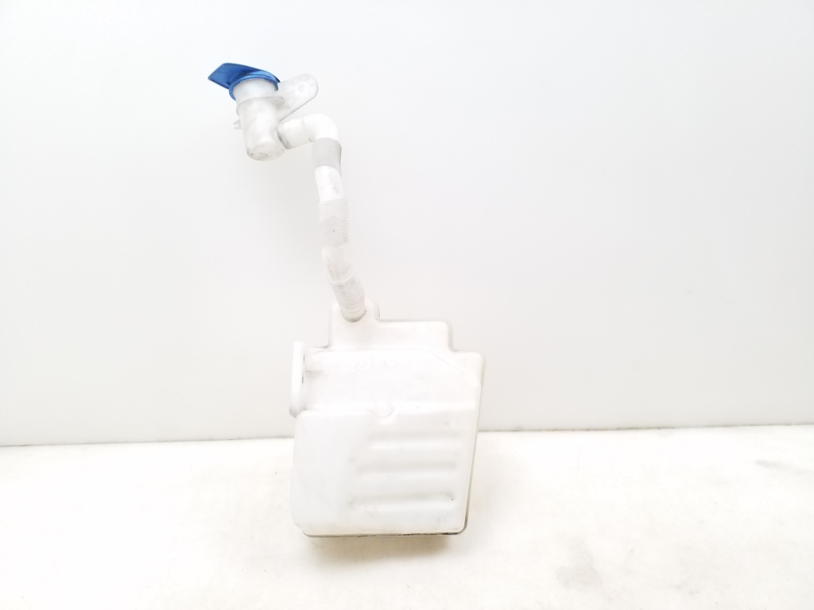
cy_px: 305
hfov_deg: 65.3
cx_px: 407
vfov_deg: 51.4
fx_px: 635
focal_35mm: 27
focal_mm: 3.6
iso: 160
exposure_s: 1/50
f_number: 1.9
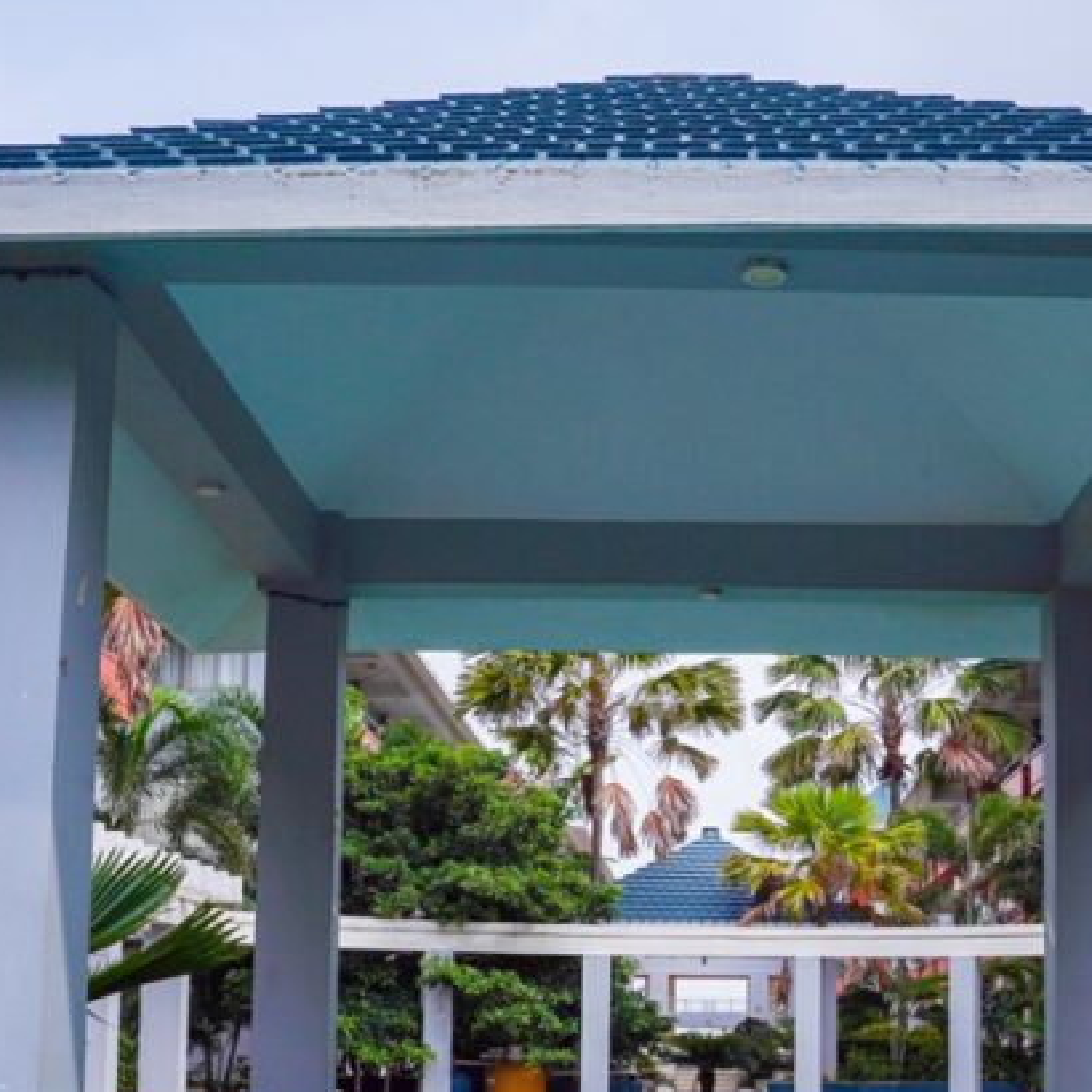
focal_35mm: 51
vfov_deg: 32.4
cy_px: 883
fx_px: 1820
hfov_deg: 33.0
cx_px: 751
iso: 125
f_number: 16
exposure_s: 1/160
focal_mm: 24
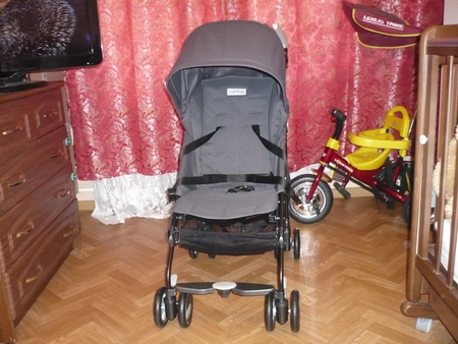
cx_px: 229
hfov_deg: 52.6
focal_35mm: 35
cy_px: 172
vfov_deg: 40.7
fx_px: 463
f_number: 2.8
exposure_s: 1/30
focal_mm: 5.8
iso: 640
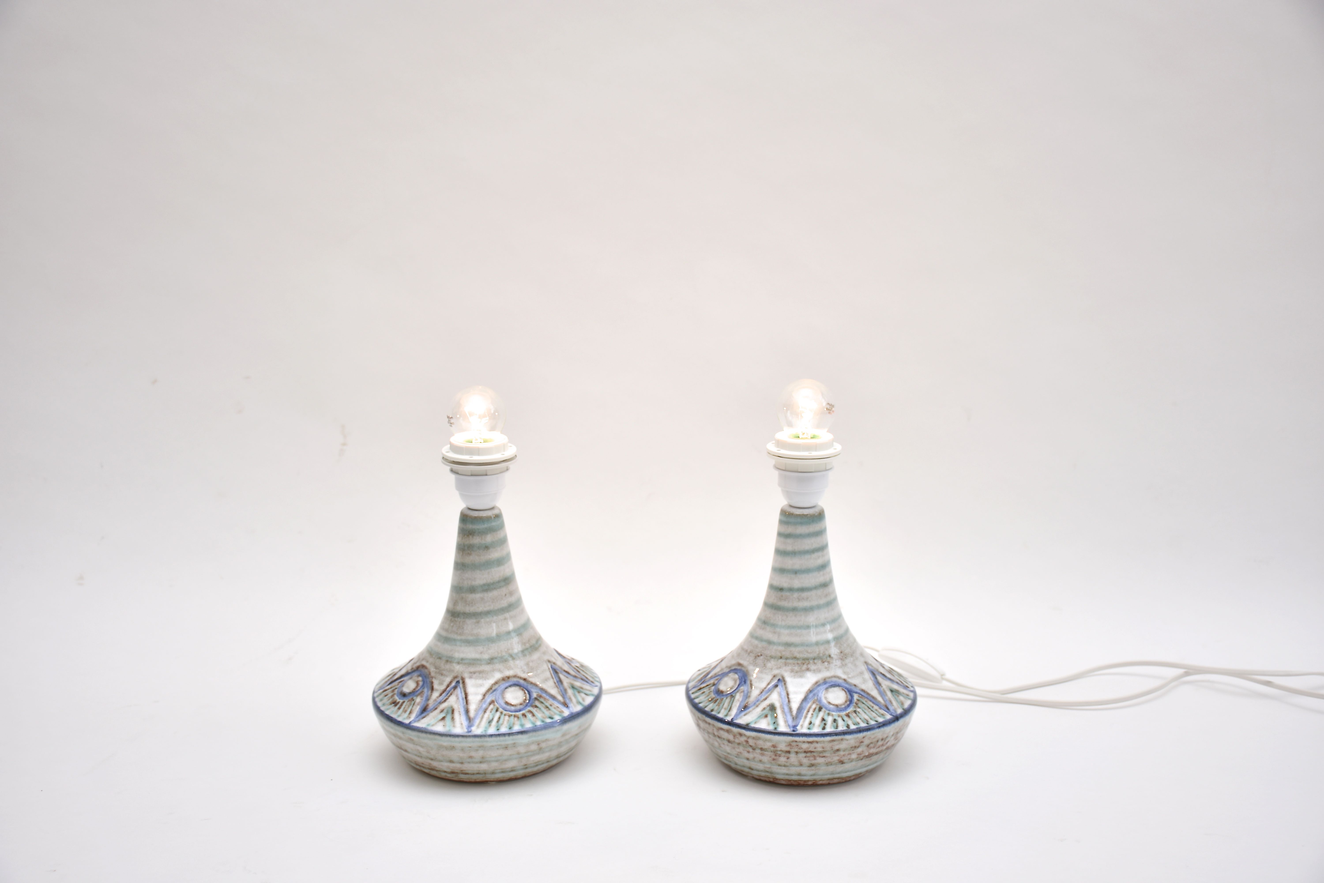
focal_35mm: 45
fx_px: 1655
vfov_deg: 29.9
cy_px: 442
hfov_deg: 43.6
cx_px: 662
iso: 100
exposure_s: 1/160
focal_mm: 30
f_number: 4
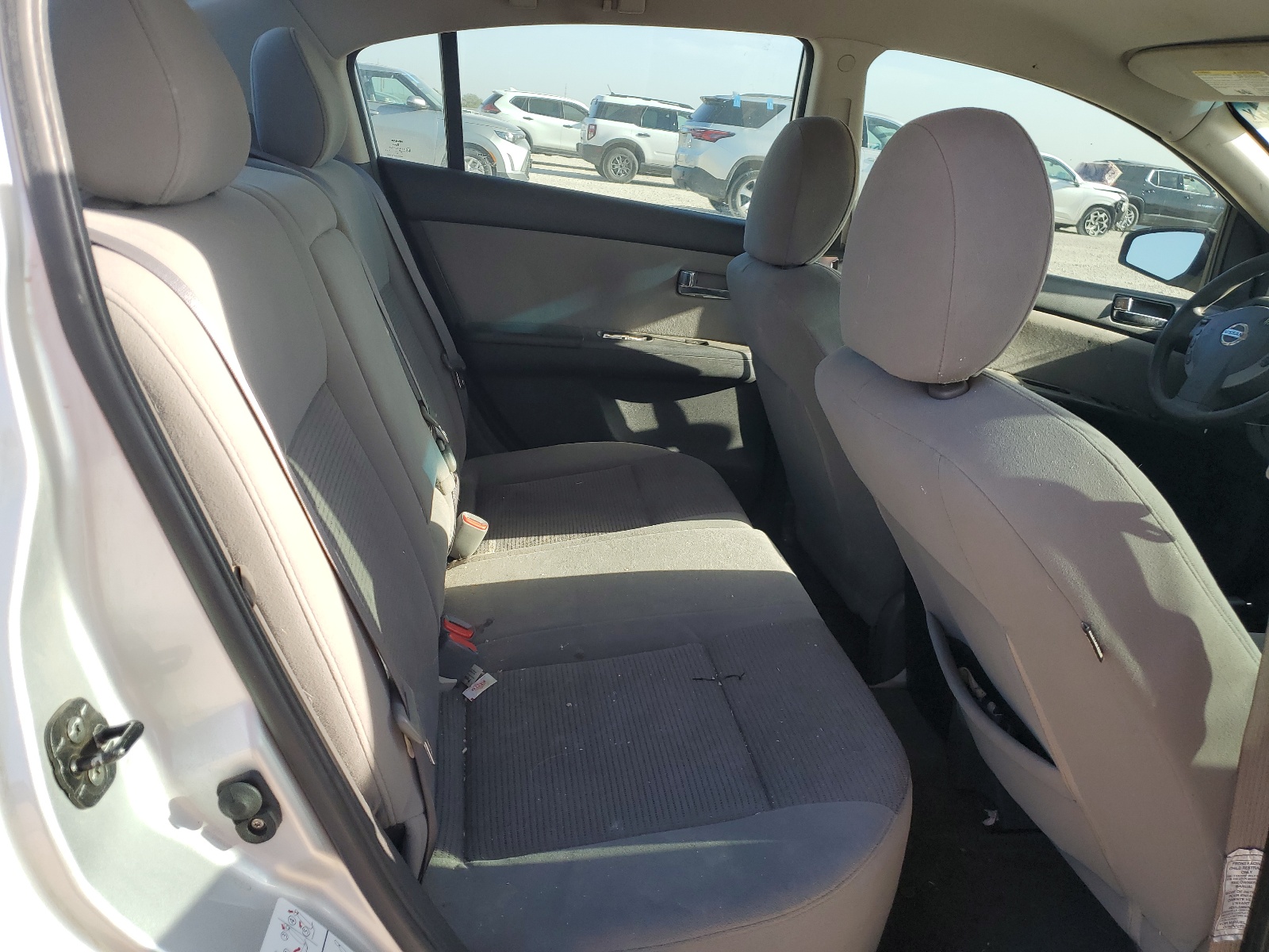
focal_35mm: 26
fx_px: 953
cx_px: 634
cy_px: 476
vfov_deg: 53.1
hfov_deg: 67.3
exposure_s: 1/526
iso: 50
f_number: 1.5
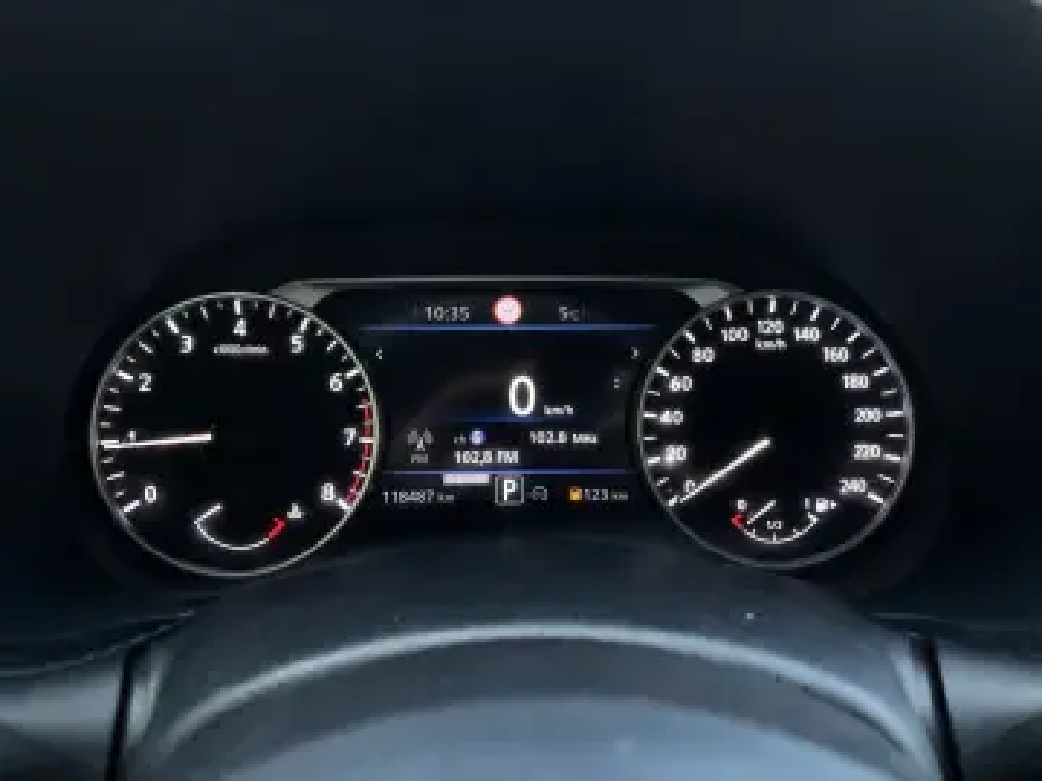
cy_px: 390
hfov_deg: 67.3
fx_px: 783
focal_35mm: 26
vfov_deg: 53.1
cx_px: 521
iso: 125
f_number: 1.6
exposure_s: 1/71
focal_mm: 5.96
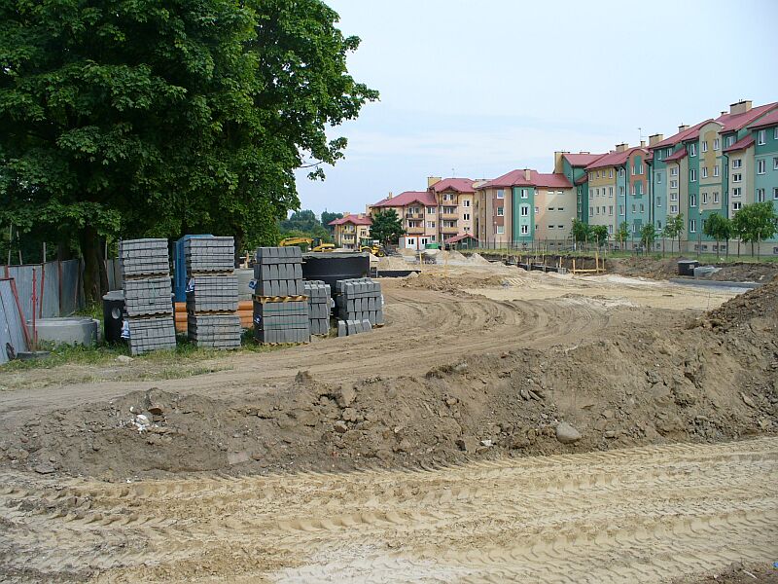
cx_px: 389
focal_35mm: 37
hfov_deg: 50.1
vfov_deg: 38.7
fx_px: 832
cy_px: 292
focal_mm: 6.1
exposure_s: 1/160
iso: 80
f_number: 5.6
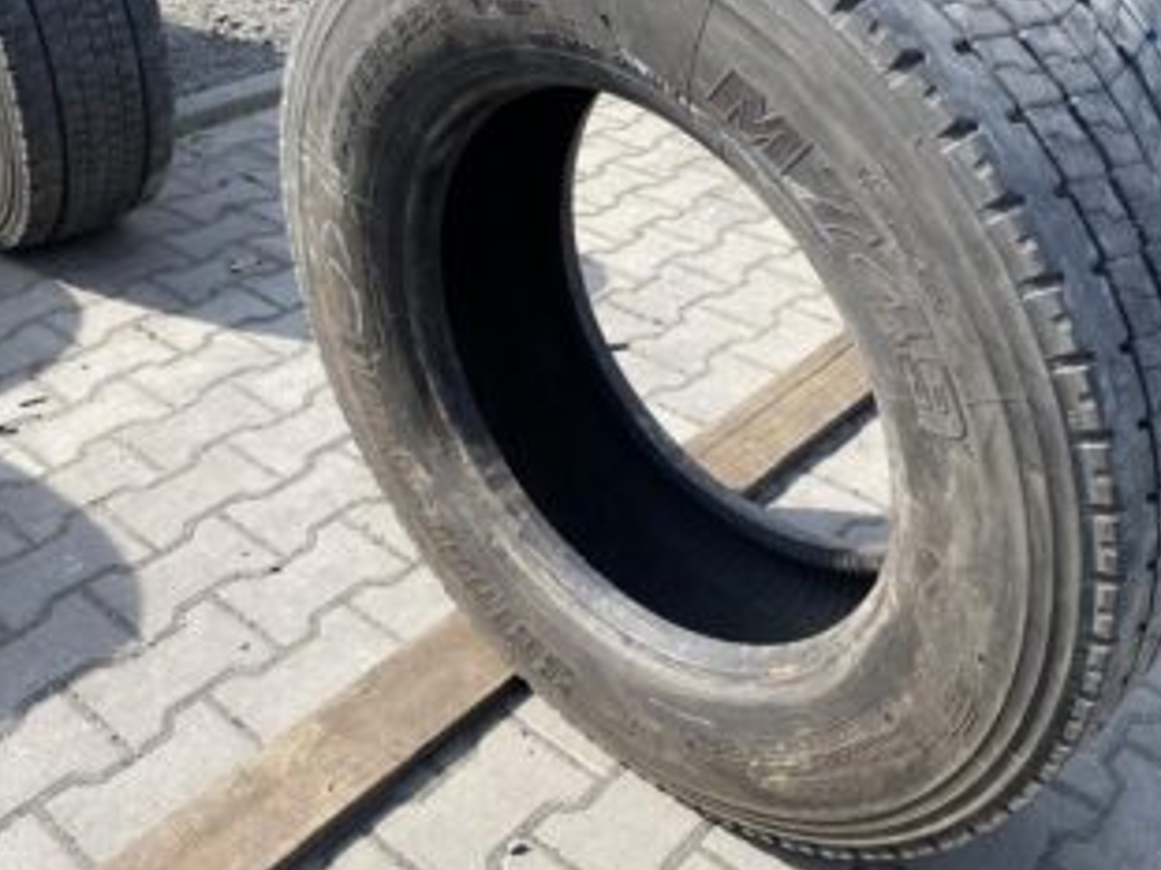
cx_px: 676
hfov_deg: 51.1
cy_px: 349
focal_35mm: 36
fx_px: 1207
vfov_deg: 39.5
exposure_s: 1/898
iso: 32
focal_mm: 4.25
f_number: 1.8
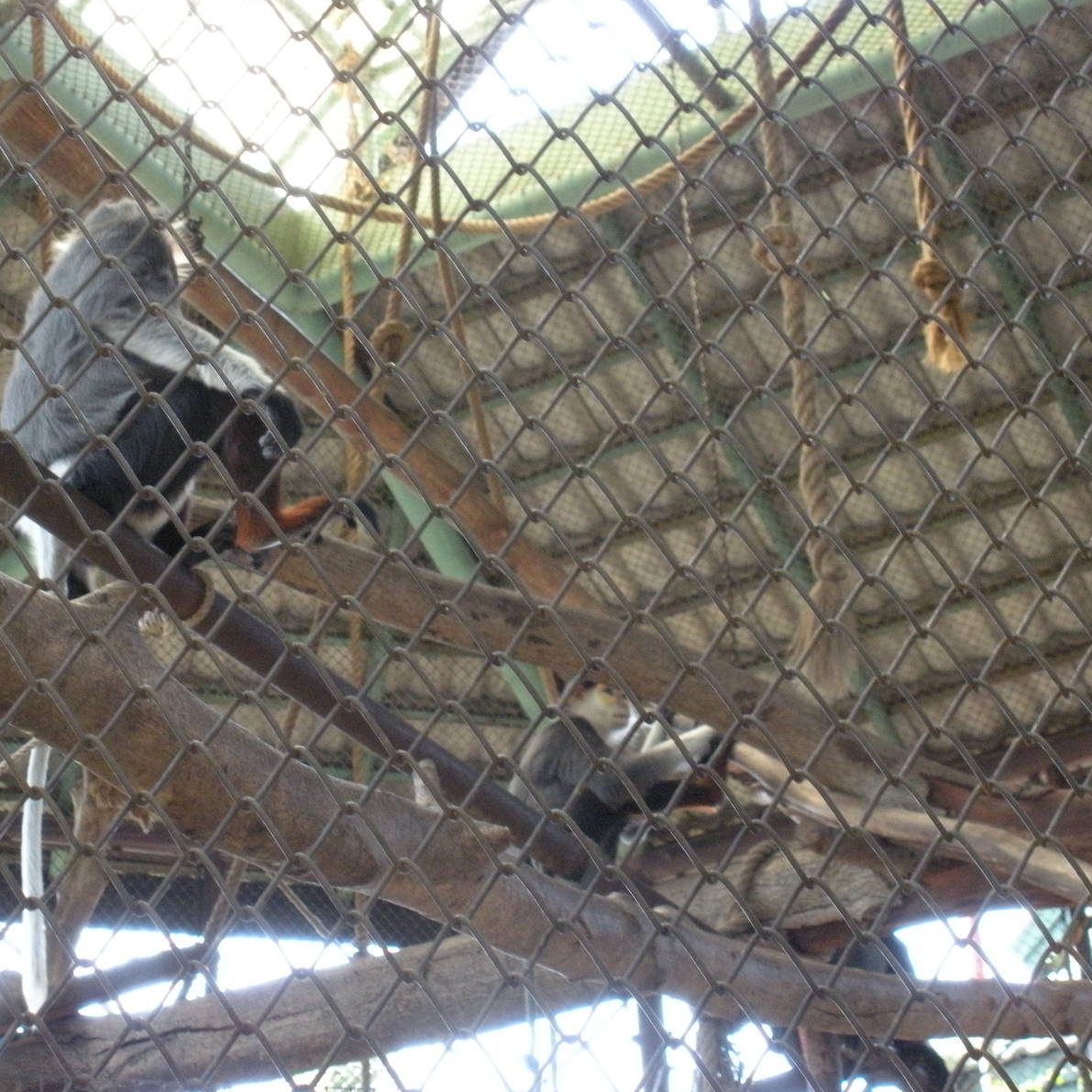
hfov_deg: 22.7
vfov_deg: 22.8
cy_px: 545
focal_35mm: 76
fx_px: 2712
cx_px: 425
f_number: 4.6
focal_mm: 11.2
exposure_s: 1/74.5
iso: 400
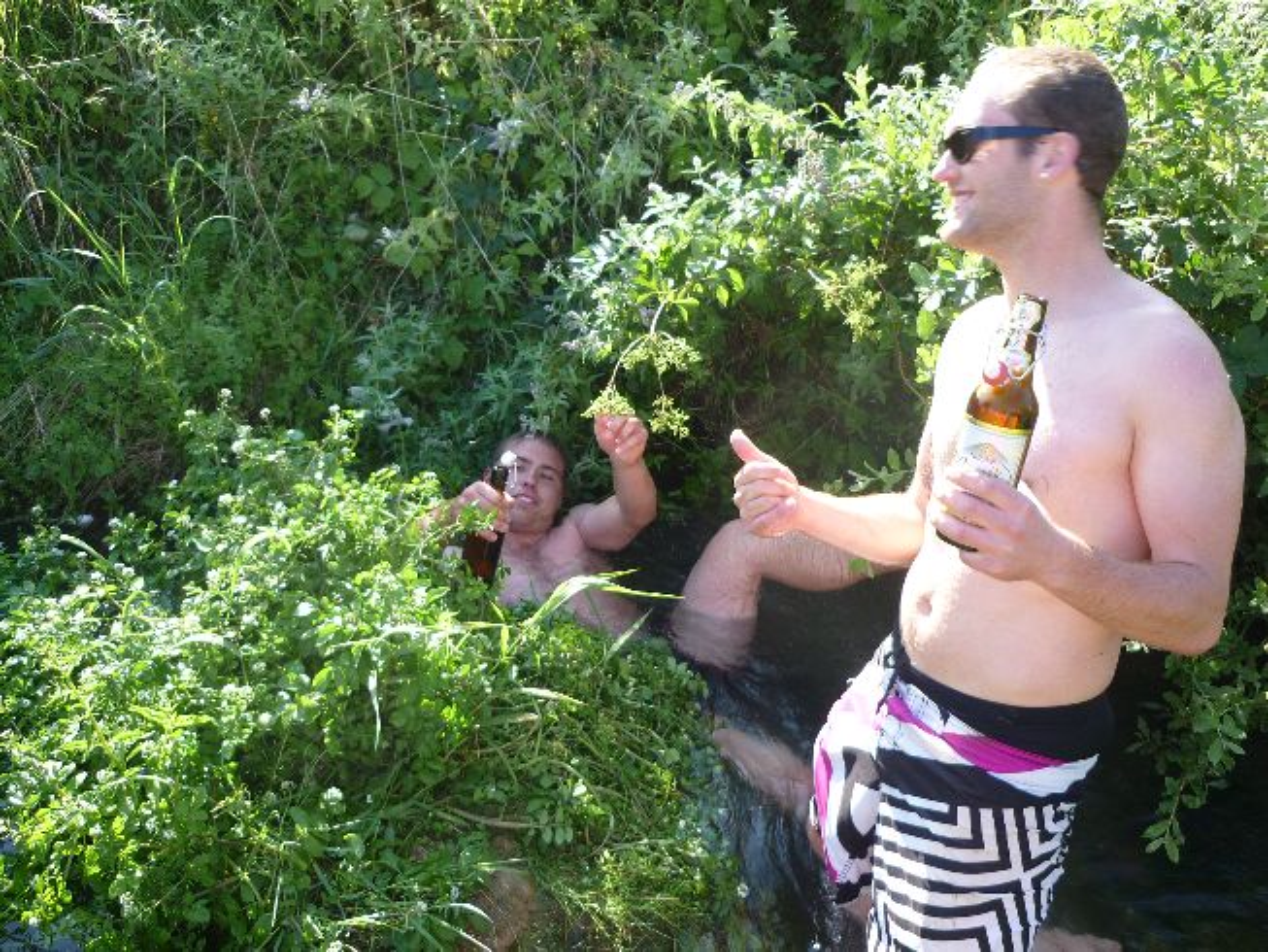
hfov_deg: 55.3
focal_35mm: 33
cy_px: 476
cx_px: 634
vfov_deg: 43.0
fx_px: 1209
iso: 80
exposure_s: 1/125
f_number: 2.8
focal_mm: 5.5
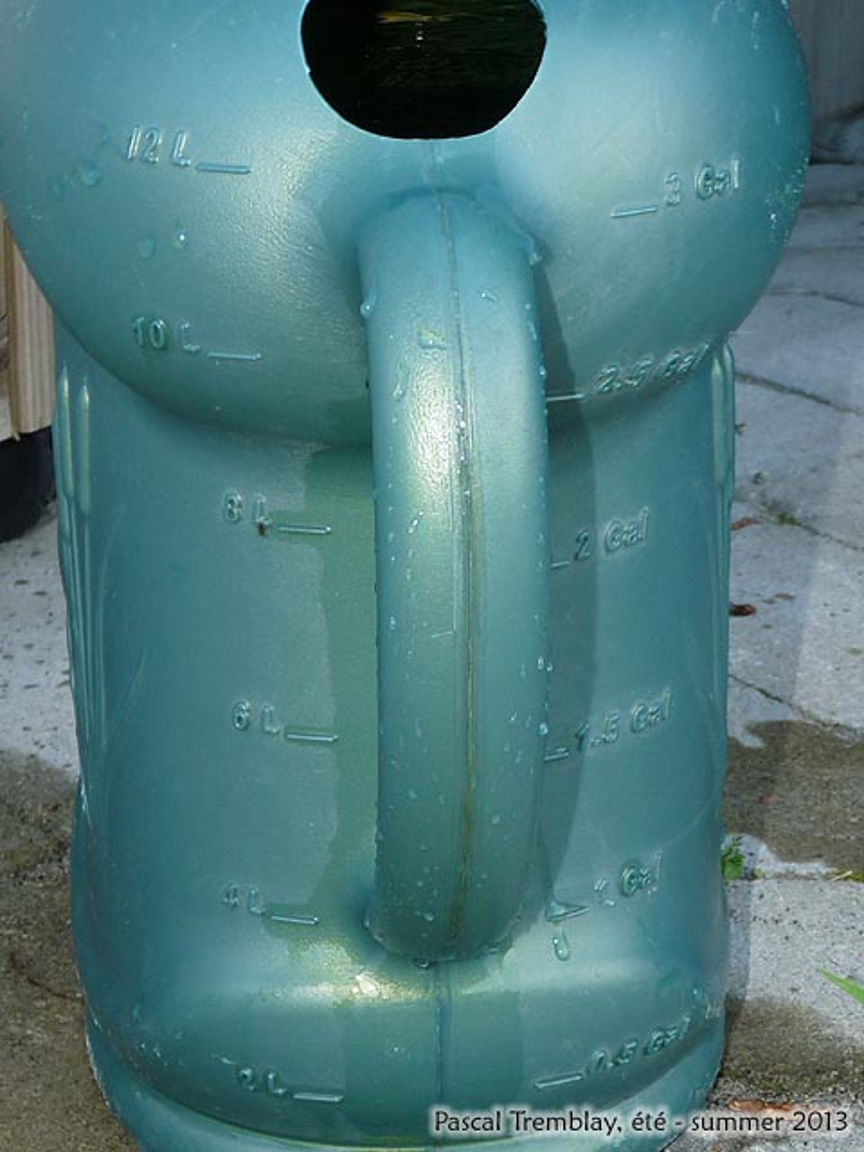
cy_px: 576
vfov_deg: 25.0
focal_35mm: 78
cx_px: 432
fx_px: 2596
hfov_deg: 18.9
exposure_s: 1/60
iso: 100
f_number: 3
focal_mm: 7.8
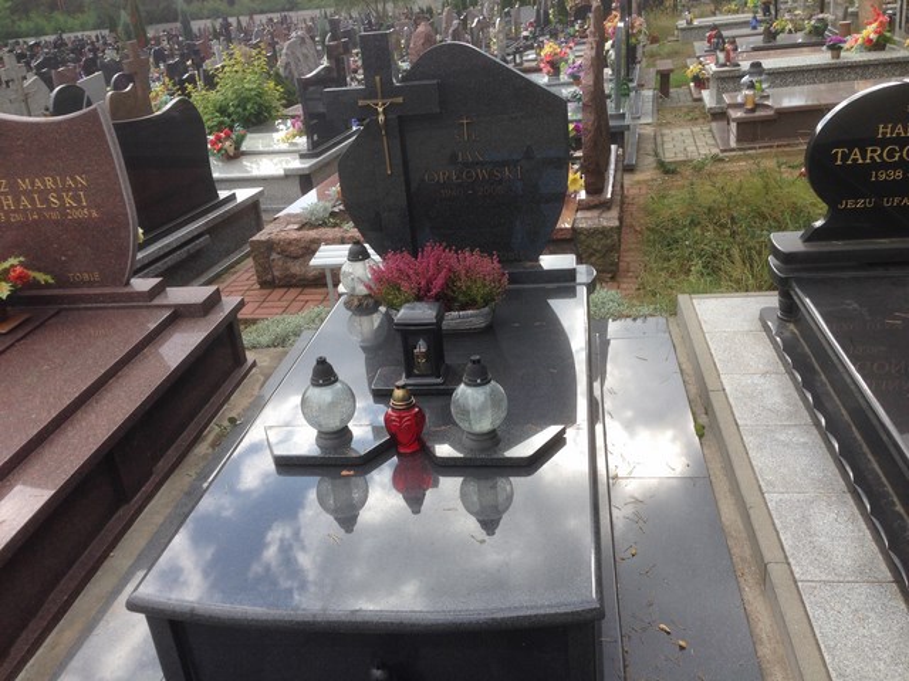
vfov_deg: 42.9
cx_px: 454
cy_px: 340
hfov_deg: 55.4
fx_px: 867
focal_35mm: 33
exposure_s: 1/459
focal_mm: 4.12
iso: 50
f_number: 2.4
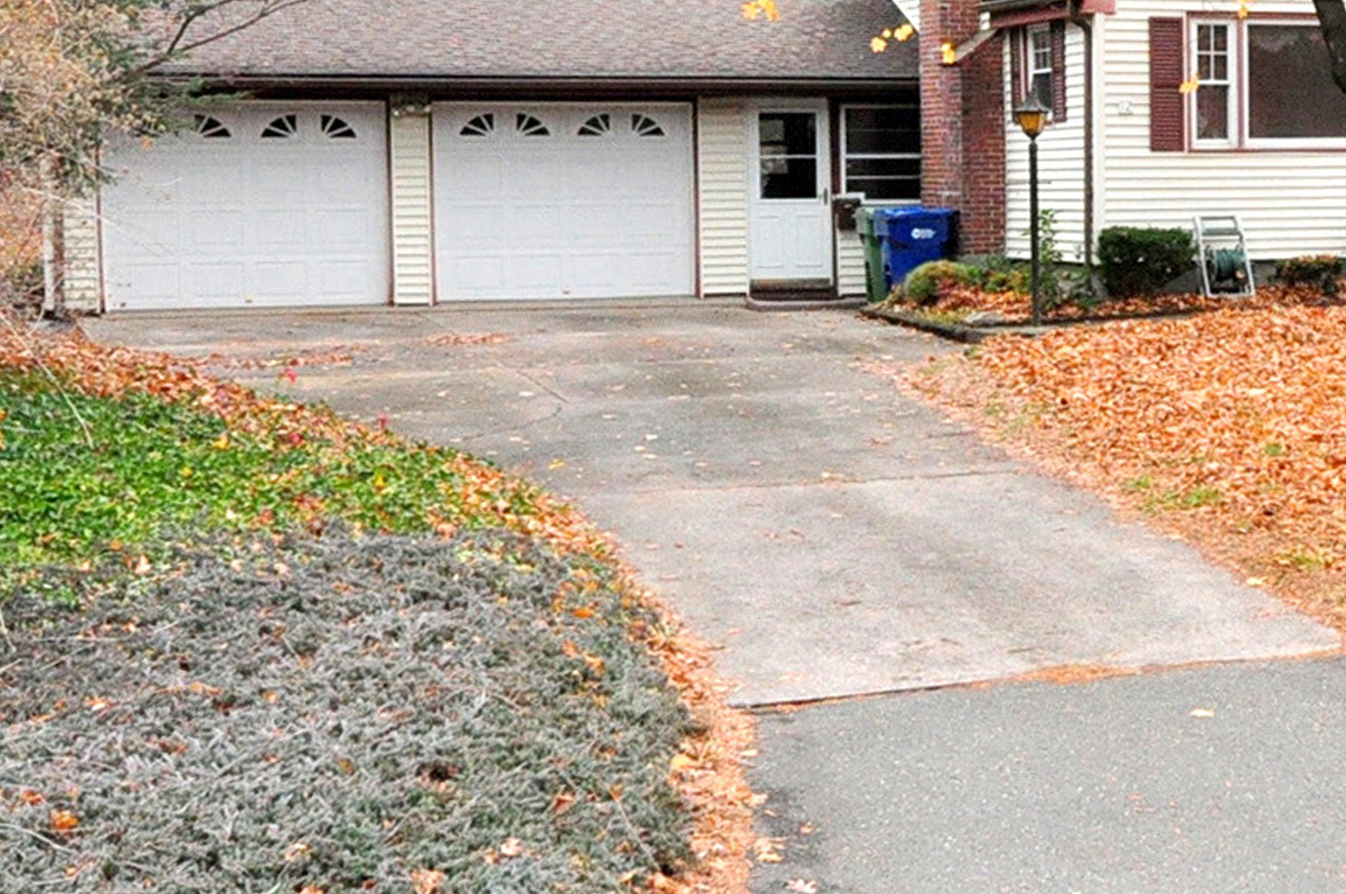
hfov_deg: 36.7
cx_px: 1111
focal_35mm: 52
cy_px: 169
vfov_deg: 25.5
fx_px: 1942
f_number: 8
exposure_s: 1/100
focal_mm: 20
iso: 2500
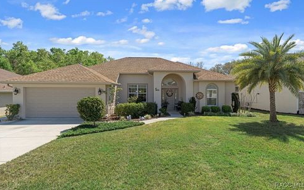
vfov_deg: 62.1
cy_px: 87
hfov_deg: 88.0
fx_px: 157
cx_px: 154
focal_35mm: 19
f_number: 8
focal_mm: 12
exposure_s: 1/350
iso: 320
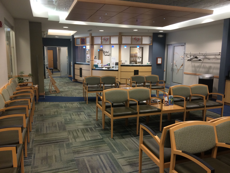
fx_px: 199
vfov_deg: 46.8
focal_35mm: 30
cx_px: 115
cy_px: 86
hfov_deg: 60.0
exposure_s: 1/30
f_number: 2.2
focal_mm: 4.12
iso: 160
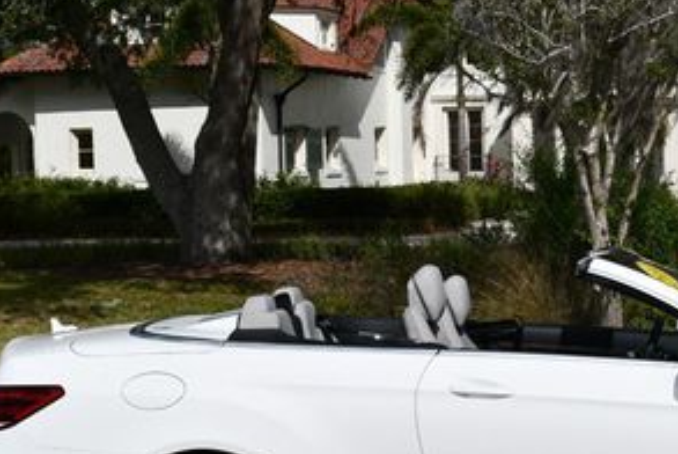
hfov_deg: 19.2
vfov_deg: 13.1
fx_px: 1979
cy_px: 257
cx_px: 572
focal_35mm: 105
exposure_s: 1/500
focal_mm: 24
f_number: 11
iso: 100
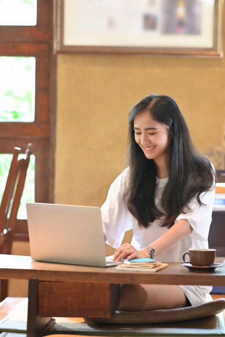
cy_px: 168
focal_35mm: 105
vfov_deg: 19.5
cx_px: 112
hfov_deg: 13.0
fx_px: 984
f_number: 2.2
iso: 640
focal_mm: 105
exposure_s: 1/40
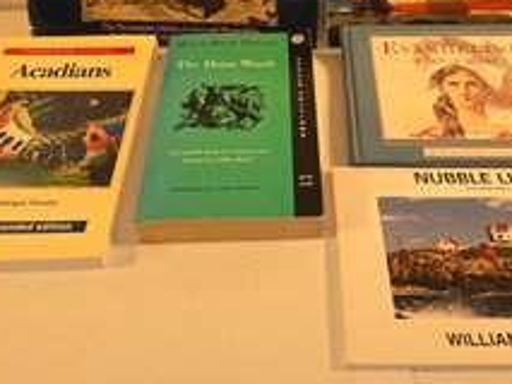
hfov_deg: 49.8
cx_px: 306
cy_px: 80
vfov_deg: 37.4
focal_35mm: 37
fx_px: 548
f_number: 1.7
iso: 40
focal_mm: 6.3
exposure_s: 1/60
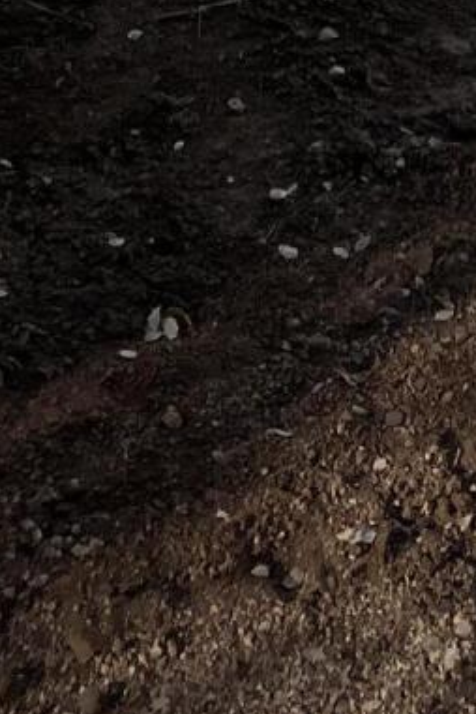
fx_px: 2816
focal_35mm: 142
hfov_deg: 9.5
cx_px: 577
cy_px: -1132
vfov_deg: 11.3
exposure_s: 1/4149
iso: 50
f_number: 1.6
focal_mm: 5.1
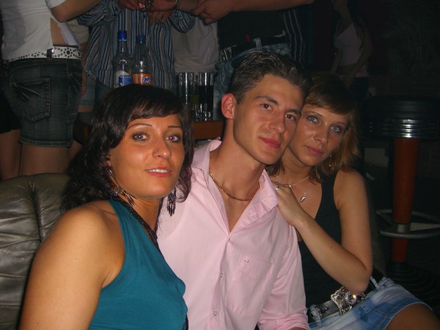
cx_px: 220
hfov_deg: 49.0
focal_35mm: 38
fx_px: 483
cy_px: 165
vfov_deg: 37.7
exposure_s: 1/60
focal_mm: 7.9
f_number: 2.8
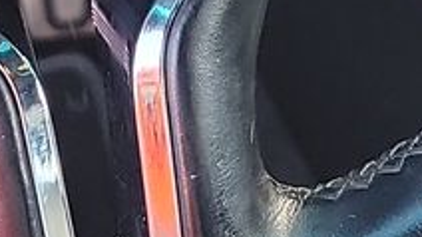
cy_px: -645
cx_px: 66
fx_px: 2203
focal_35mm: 197
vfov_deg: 5.5
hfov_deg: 10.9
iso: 312
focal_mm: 6.7
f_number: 1.8
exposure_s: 1/59
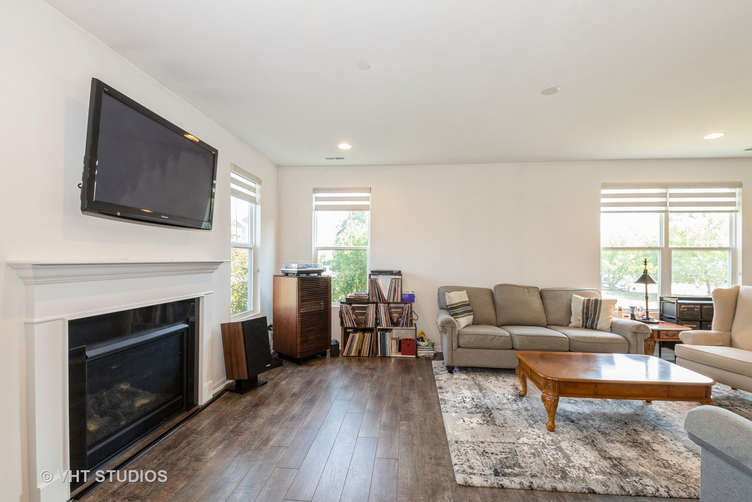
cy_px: 251
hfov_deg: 100.4
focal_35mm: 15
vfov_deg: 77.3
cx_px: 376
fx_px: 313
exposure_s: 1/13
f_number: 7.1
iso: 250
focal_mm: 10
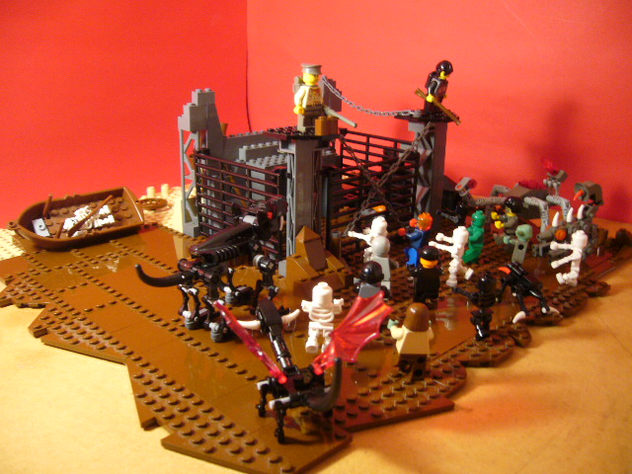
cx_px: 316
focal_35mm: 35
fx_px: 639
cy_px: 237
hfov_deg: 52.6
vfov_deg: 40.7
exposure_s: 1/13
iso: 160
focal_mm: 5.8
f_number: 2.8
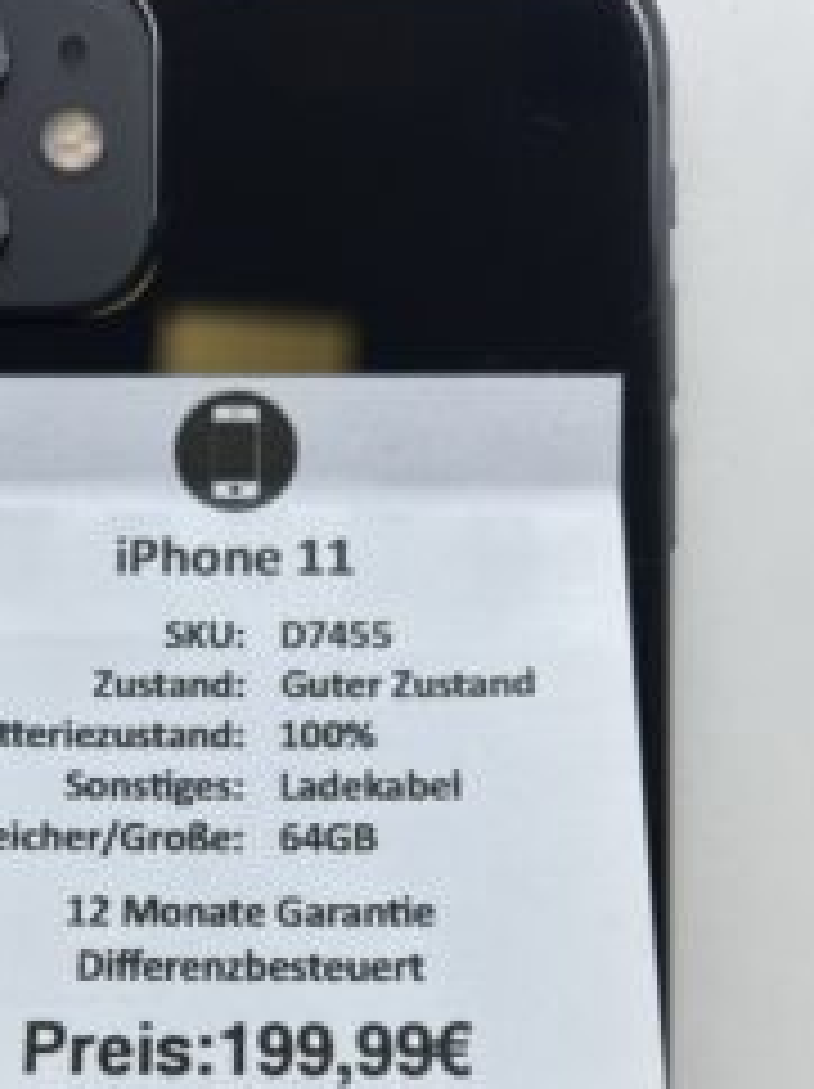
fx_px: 1351
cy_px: 770
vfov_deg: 43.0
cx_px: 225
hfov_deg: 33.0
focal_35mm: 43
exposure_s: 1/274
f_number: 1.5
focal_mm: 5.7
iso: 40
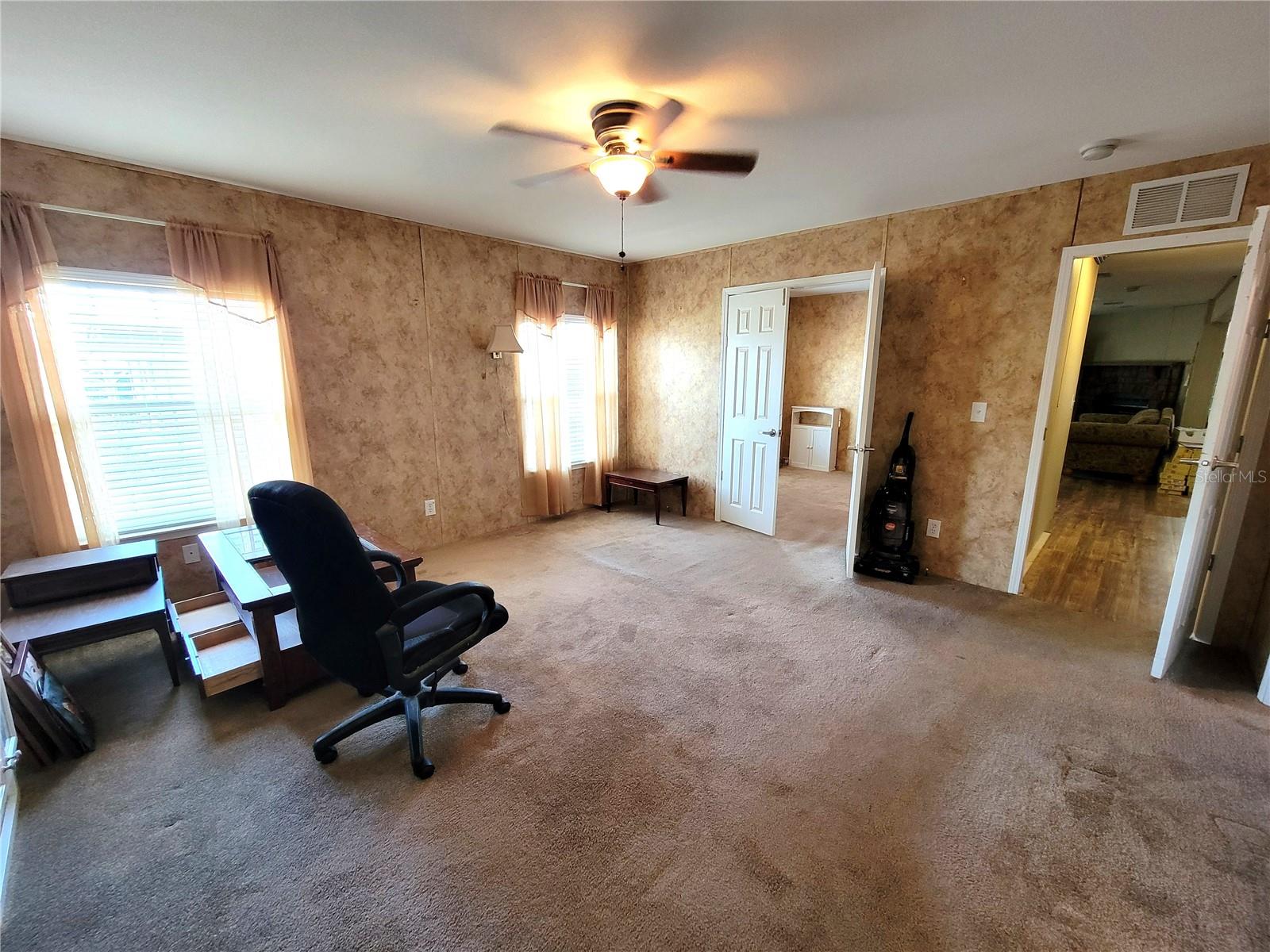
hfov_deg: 106.2
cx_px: 635
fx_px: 477
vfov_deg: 89.9
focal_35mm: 13
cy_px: 476
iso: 200
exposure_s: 1/60
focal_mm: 2.2
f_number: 2.2
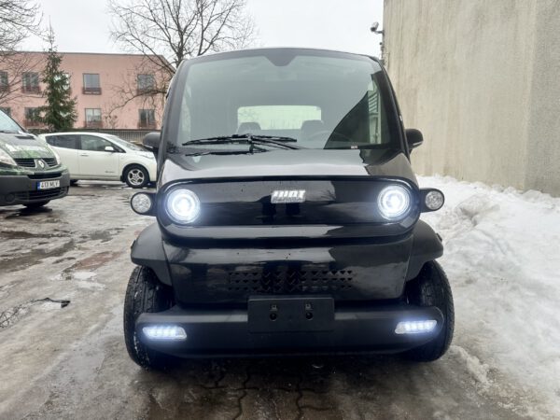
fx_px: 388
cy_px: 210
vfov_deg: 56.8
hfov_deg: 71.6
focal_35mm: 24
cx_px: 280
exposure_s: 1/184
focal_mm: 6.86
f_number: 1.78
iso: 64
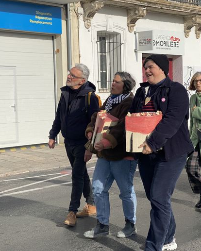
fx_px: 505
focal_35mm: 68
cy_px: 125
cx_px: 127
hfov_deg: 22.4
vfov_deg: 27.9
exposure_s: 1/1996
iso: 20
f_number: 2
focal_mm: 6
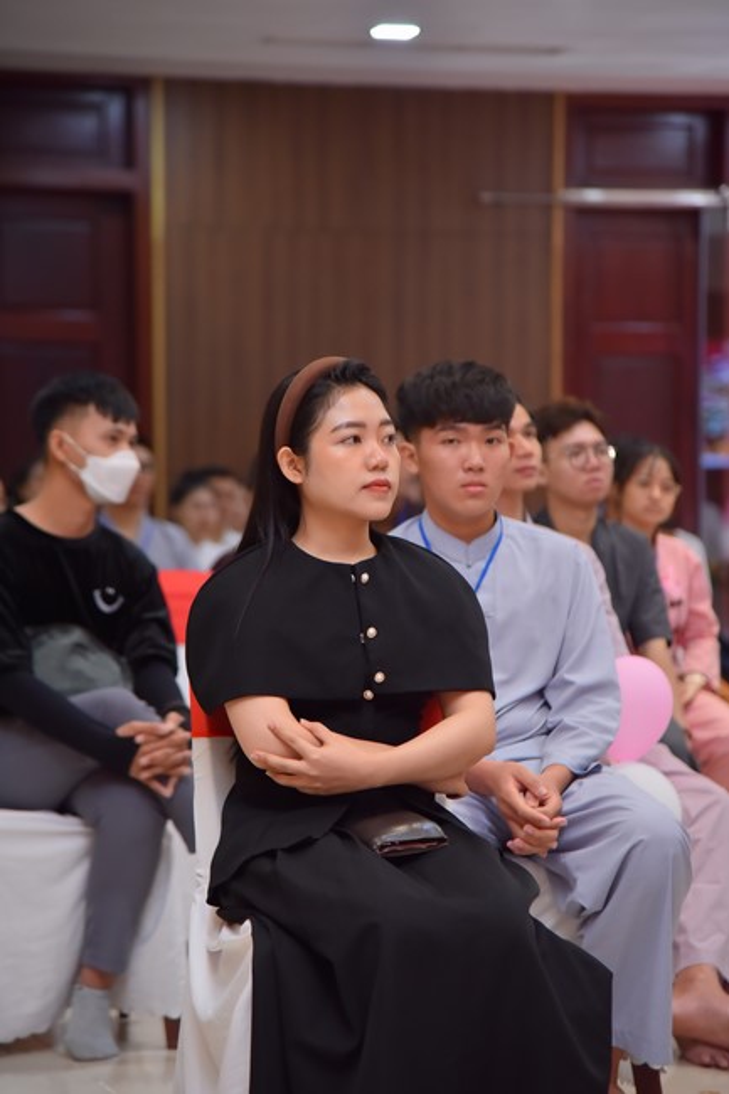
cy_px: 547
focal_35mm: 120
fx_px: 3647
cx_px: 364
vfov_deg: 17.1
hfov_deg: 11.4
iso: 1250
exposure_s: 1/160
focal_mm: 120
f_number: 4
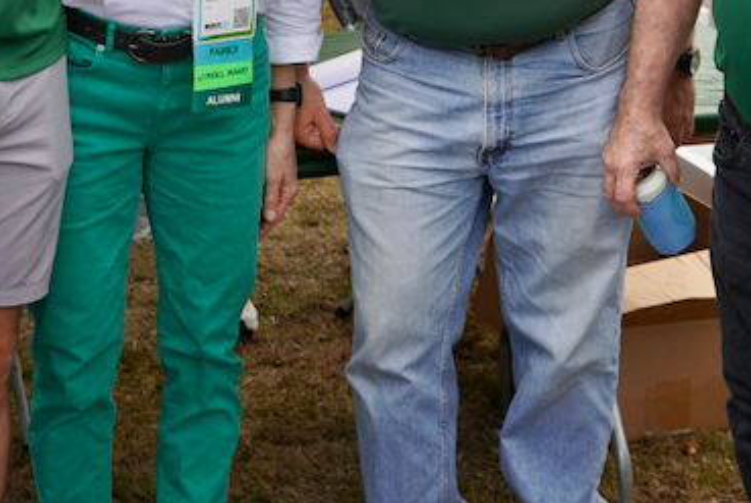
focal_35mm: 97
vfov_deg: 13.3
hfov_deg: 21.0
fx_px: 2026
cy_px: -255
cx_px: 320
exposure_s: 1/320
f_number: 4.5
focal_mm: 28
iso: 100
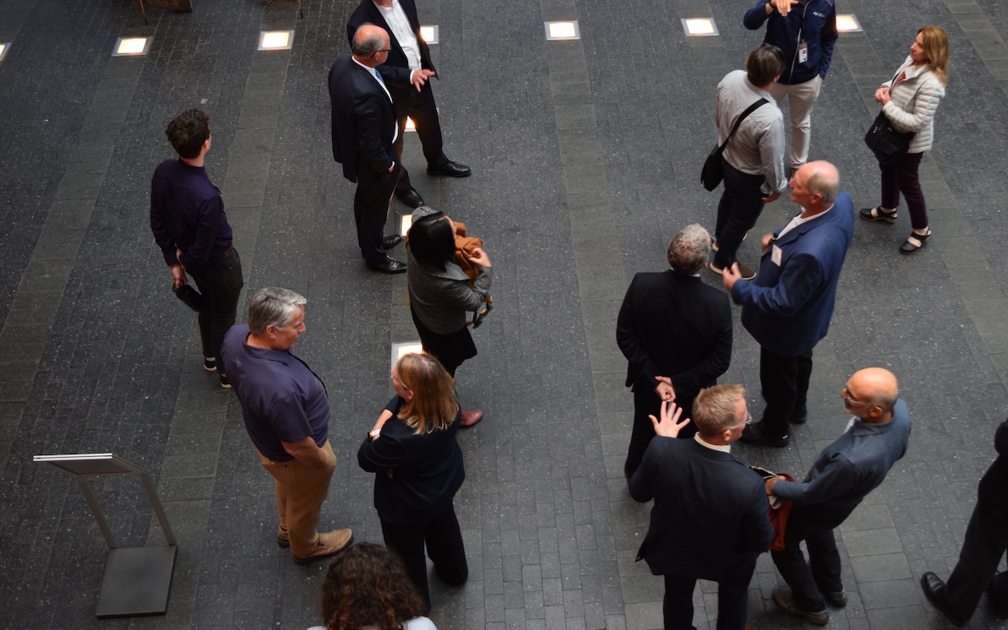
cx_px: 568
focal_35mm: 41
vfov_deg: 31.0
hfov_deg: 48.1
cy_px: 212
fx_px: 1126
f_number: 4
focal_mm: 20
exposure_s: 1/60
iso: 450
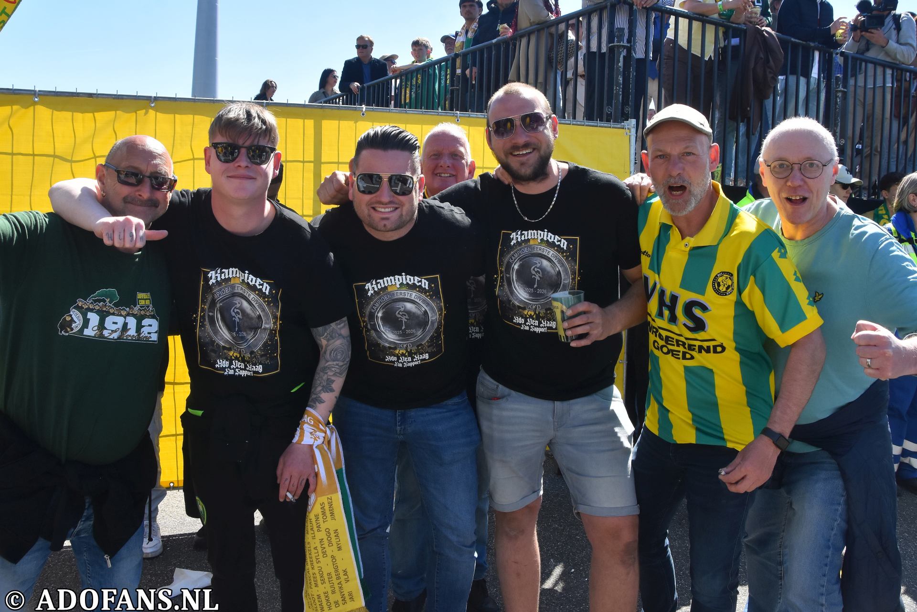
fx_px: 688
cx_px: 458
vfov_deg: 47.9
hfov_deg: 67.4
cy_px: 306
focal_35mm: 27
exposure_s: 1/400
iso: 500
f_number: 9
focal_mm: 18
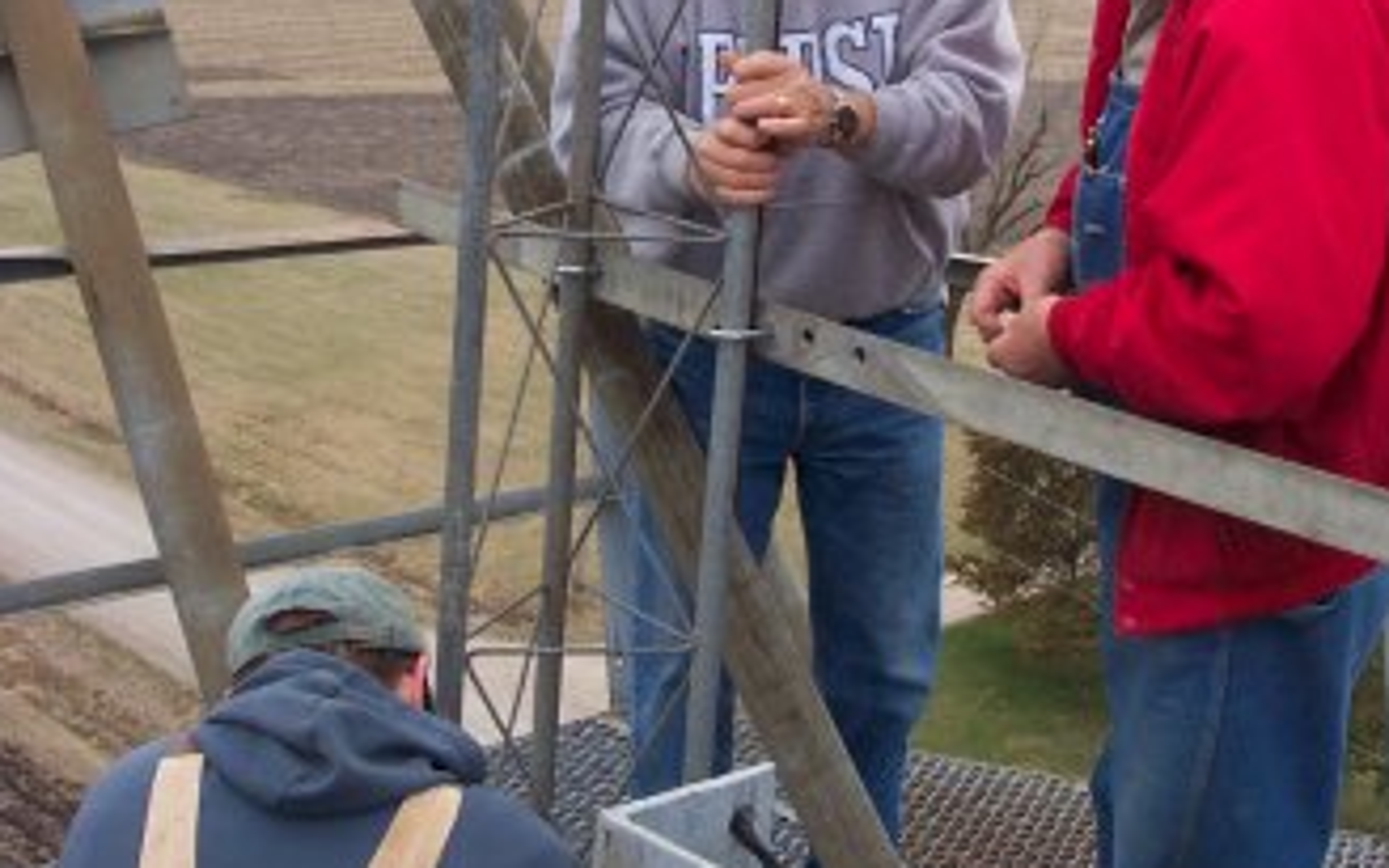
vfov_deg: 21.9
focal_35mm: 59
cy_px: 288
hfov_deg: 34.5
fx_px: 2233
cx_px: 701
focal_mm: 8
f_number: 4.8
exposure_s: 1/350
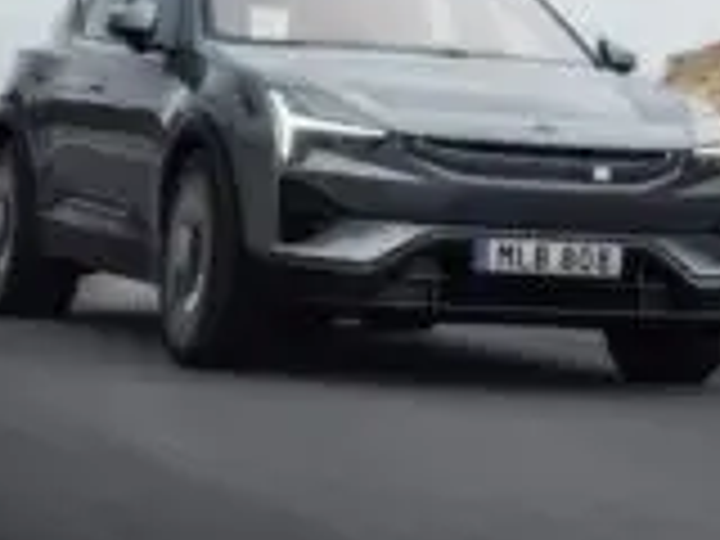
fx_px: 3370
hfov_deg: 12.1
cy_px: 142
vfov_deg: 9.1
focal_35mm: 162
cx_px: 657
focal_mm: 86.5
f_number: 9
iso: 200
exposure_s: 1/25
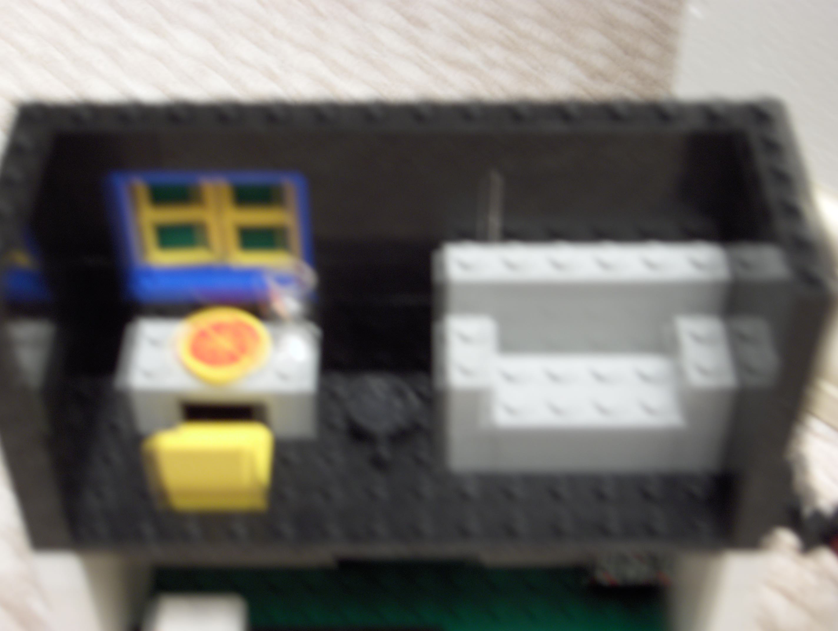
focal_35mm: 55
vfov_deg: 26.6
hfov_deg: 34.9
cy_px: 316
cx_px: 419
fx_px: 1333
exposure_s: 1.82
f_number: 3.2
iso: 100
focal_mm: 11.4
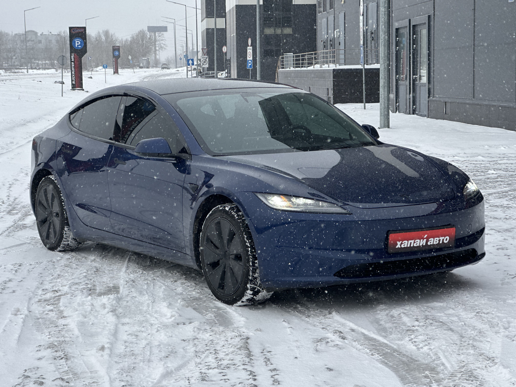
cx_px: 258
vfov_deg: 19.1
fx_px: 1148
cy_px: 194
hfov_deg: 25.3
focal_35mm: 77
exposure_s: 1/121
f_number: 2.8
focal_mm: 9
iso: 40
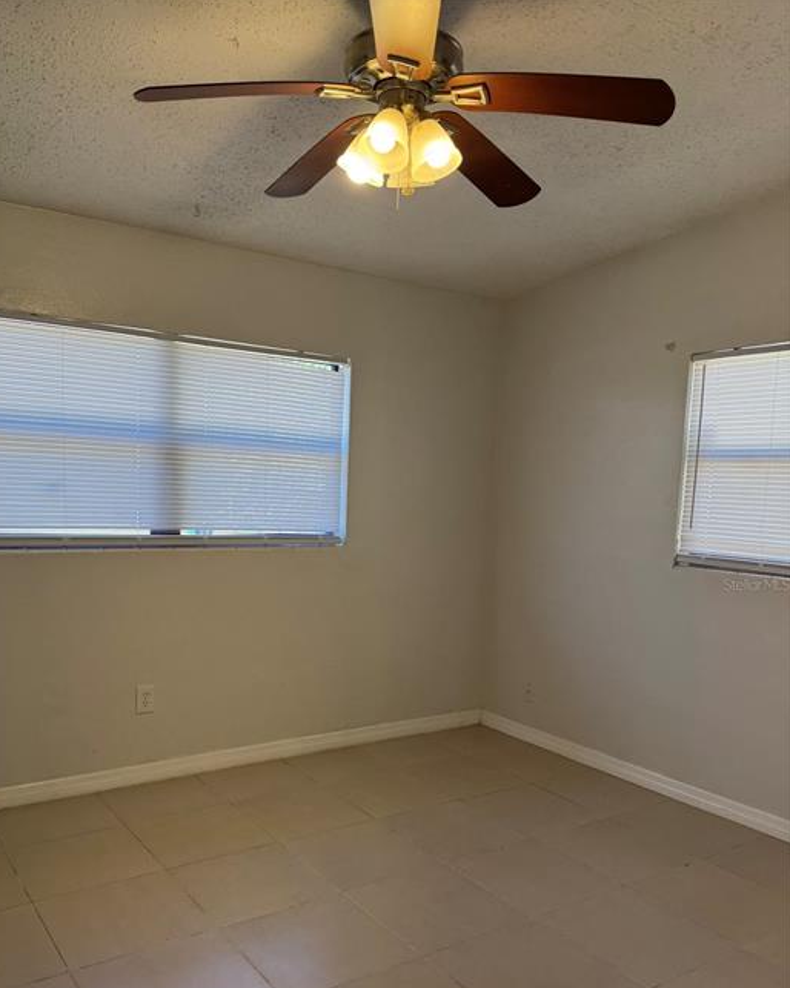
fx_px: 819
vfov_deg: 61.8
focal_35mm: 28
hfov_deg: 51.4
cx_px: 350
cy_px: 584
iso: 64
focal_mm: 6.76
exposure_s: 1/120
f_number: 1.78
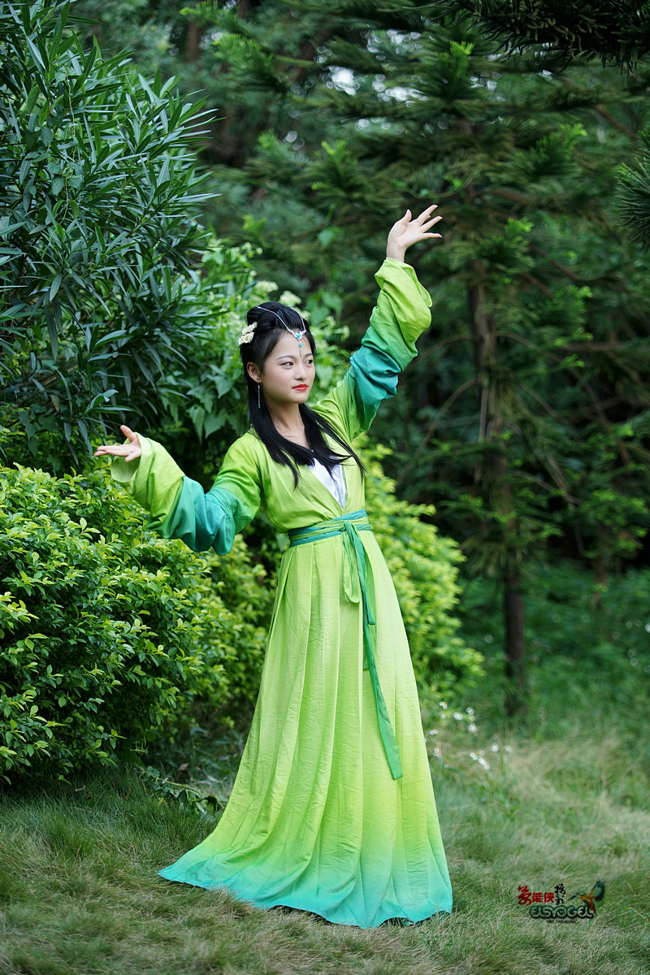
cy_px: 488
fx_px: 4875
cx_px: 325
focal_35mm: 180
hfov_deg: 7.6
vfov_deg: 11.4
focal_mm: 180
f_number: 2.8
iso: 125
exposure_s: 1/400
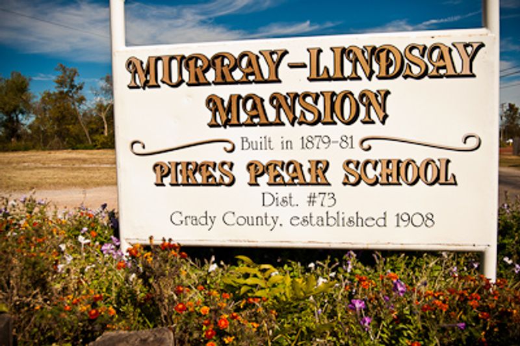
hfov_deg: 58.8
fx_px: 462
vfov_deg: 41.0
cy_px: 173
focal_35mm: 32
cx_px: 260
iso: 200
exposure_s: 1/125
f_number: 9
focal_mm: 32
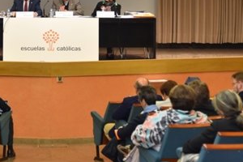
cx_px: 53
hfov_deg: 16.4
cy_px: 21
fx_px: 837
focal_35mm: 124
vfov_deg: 11.0
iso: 800
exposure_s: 1/60
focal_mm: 36
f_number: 2.8
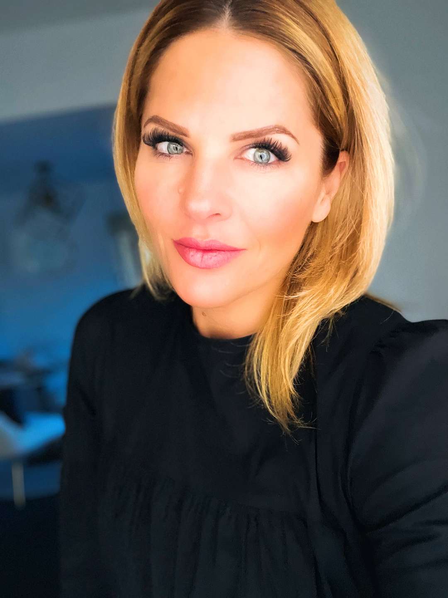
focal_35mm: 30
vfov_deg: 60.0
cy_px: 299
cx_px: 224
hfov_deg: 46.8
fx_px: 518
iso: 400
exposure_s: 1/58
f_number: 2.2
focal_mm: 2.71
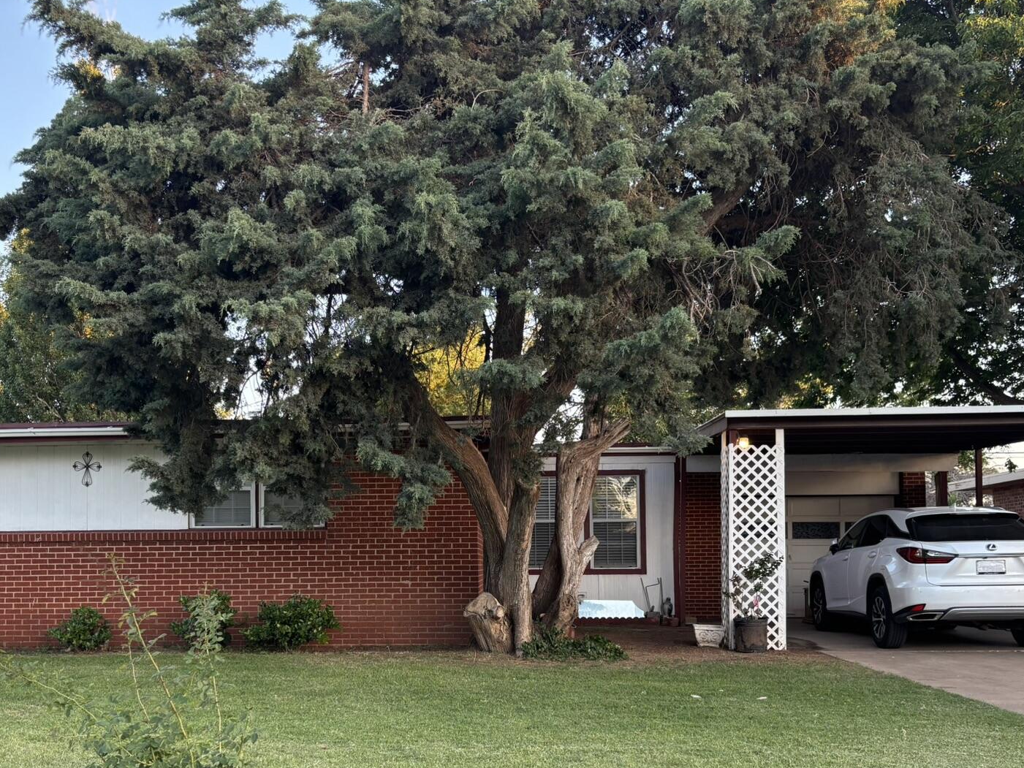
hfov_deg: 48.8
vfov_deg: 37.0
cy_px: 552
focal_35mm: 38
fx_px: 1124
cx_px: 444
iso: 80
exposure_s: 1/121
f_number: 1.6
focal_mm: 5.96
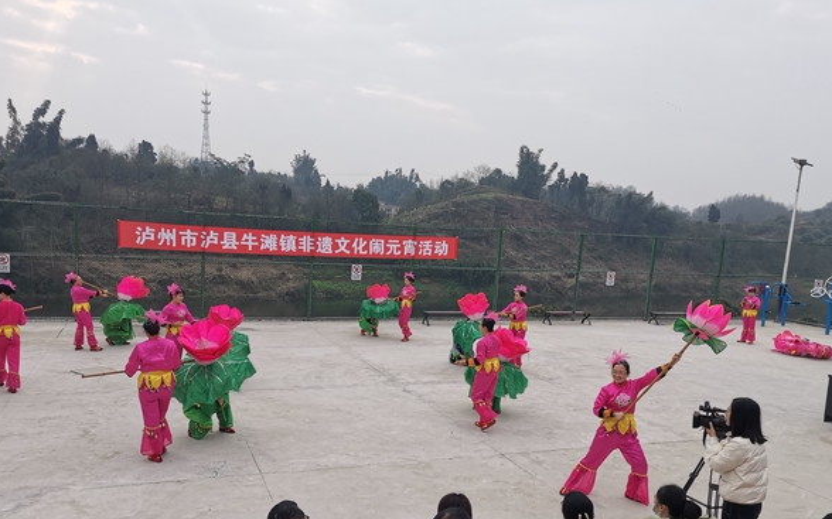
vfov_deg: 41.6
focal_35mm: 30
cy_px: 315
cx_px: 402
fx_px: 680
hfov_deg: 62.9
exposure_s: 1/441
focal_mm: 4.75
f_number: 1.8
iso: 50
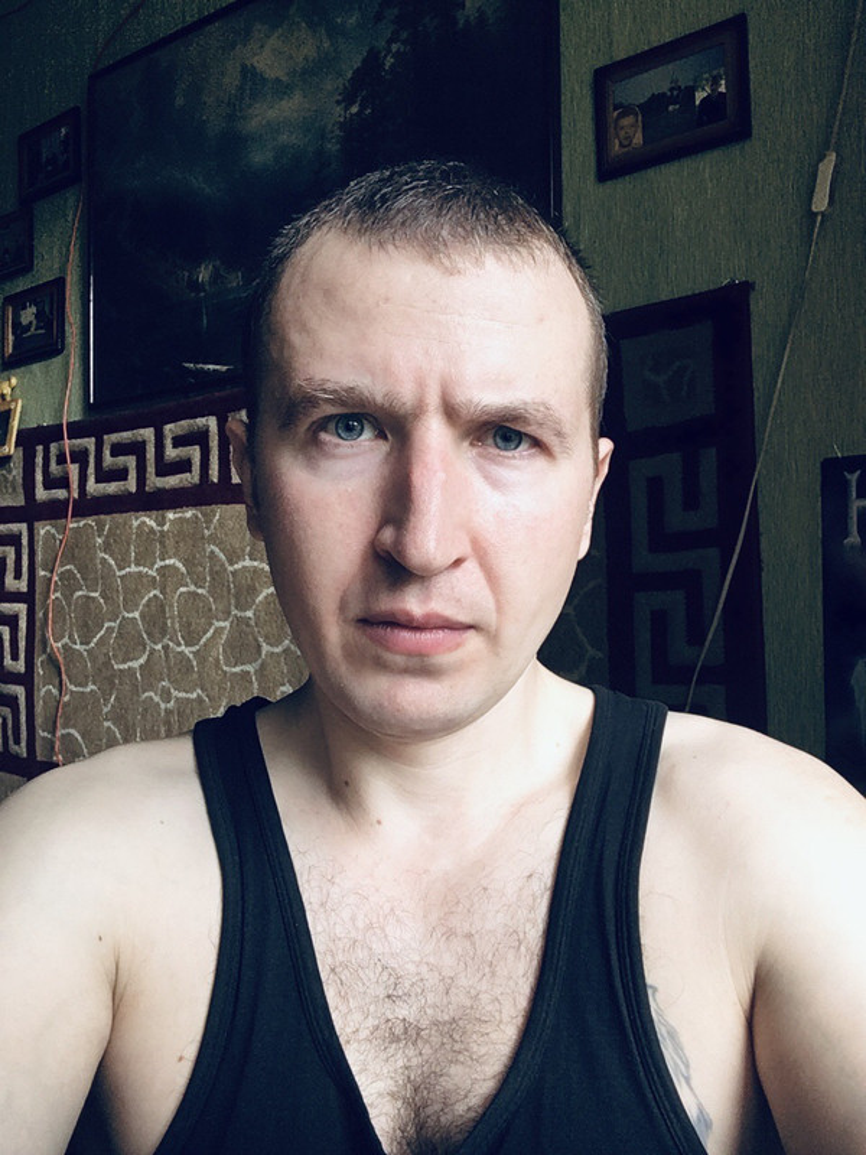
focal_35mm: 31
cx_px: 433
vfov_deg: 58.4
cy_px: 578
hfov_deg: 45.4
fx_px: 1034
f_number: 2.4
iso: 50
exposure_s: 1/50
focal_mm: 2.15
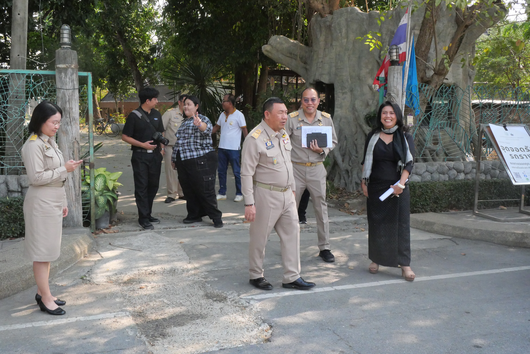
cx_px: 265
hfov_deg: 47.4
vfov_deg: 32.7
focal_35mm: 41
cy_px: 177
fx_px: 604
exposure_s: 1/800
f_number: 11
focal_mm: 20
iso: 3200
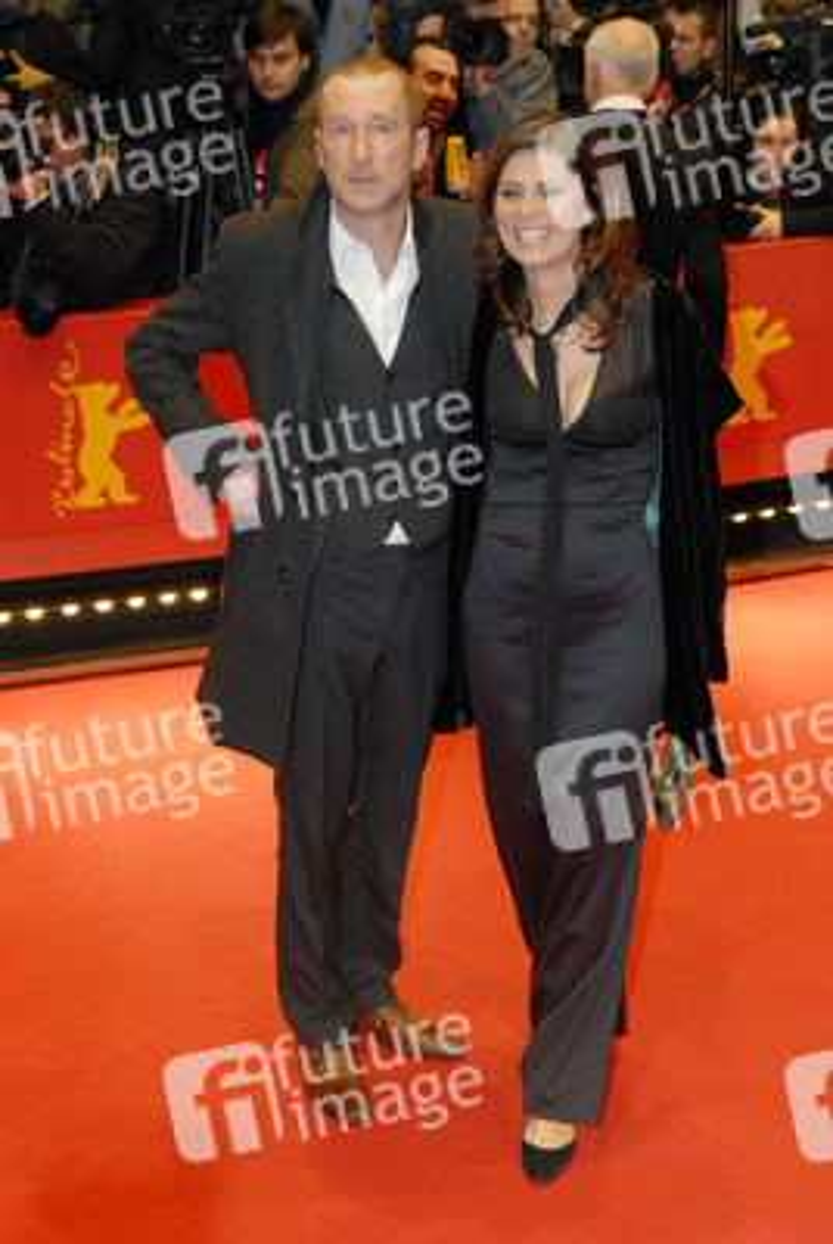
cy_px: 622
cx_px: 416
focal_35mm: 66
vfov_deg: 30.5
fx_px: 2283
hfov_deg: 20.7
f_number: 5.6
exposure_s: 1/125
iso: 800
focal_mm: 44
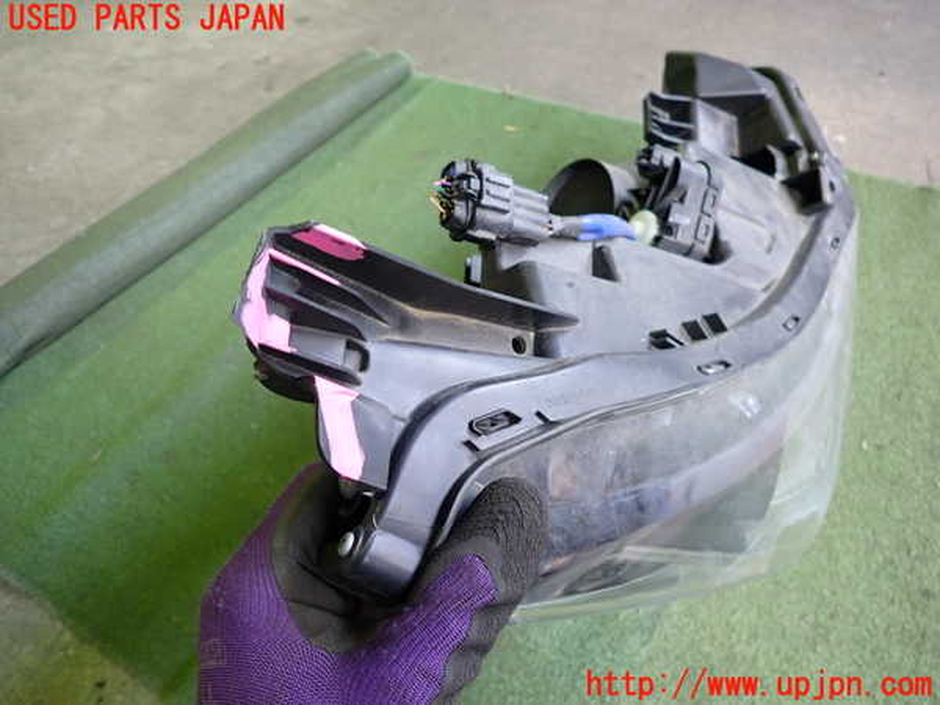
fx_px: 679
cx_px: 470
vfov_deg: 54.9
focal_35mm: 25
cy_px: 352
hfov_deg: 69.4
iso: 200
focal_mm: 4.5
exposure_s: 1/30
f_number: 2
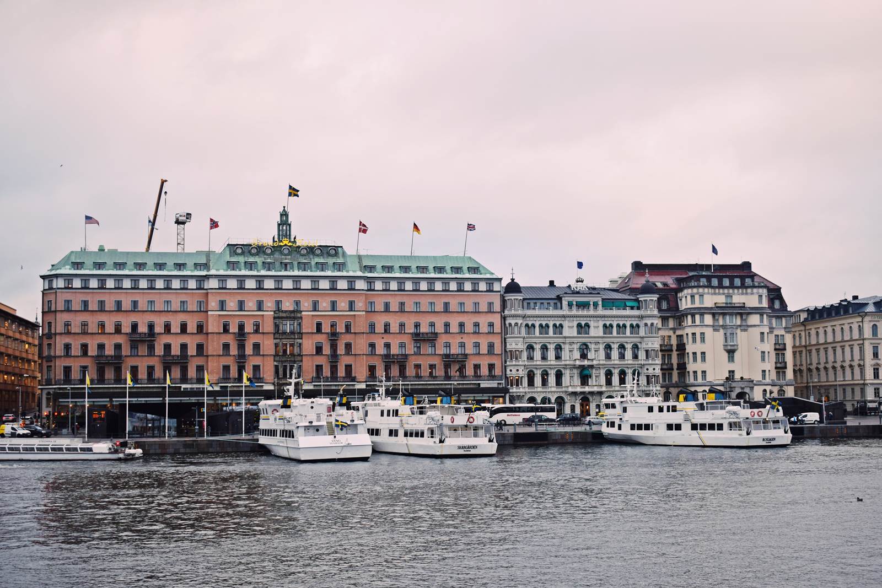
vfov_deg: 28.9
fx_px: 1139
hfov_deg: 42.3
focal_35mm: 46
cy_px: 294
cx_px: 441
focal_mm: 31
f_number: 5.6
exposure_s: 1/125
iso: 400
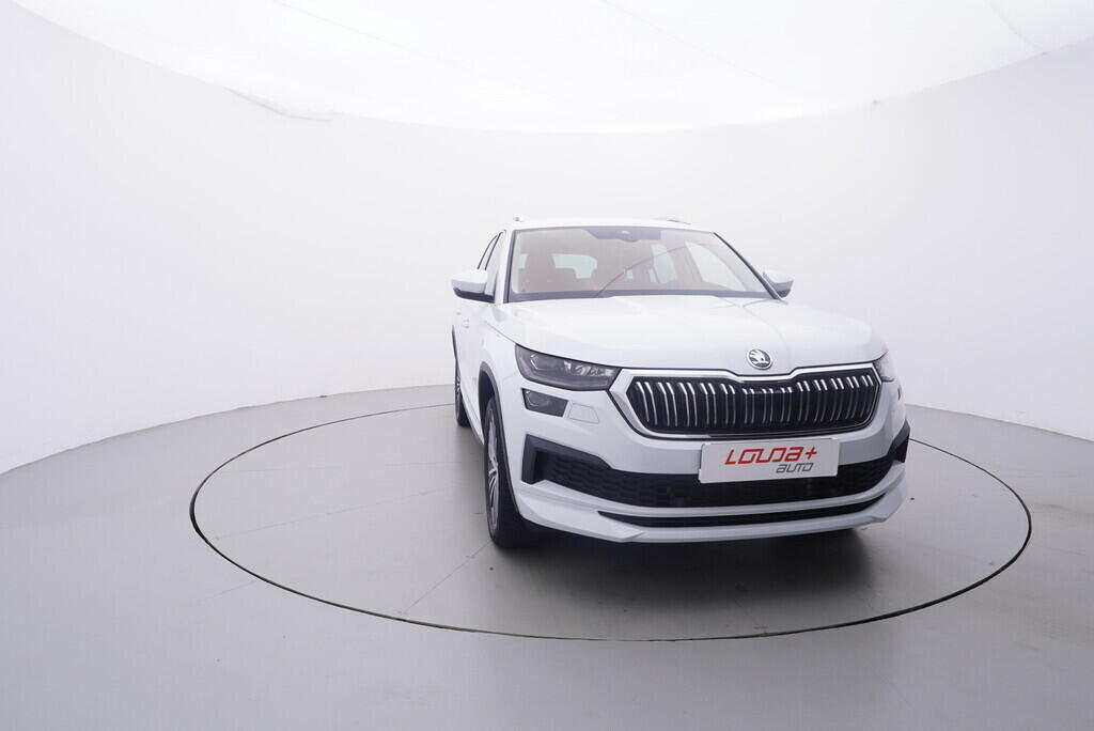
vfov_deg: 56.2
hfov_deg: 77.3
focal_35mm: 22
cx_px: 547
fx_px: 684
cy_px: 366
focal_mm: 15
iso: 200
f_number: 5
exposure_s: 1/80
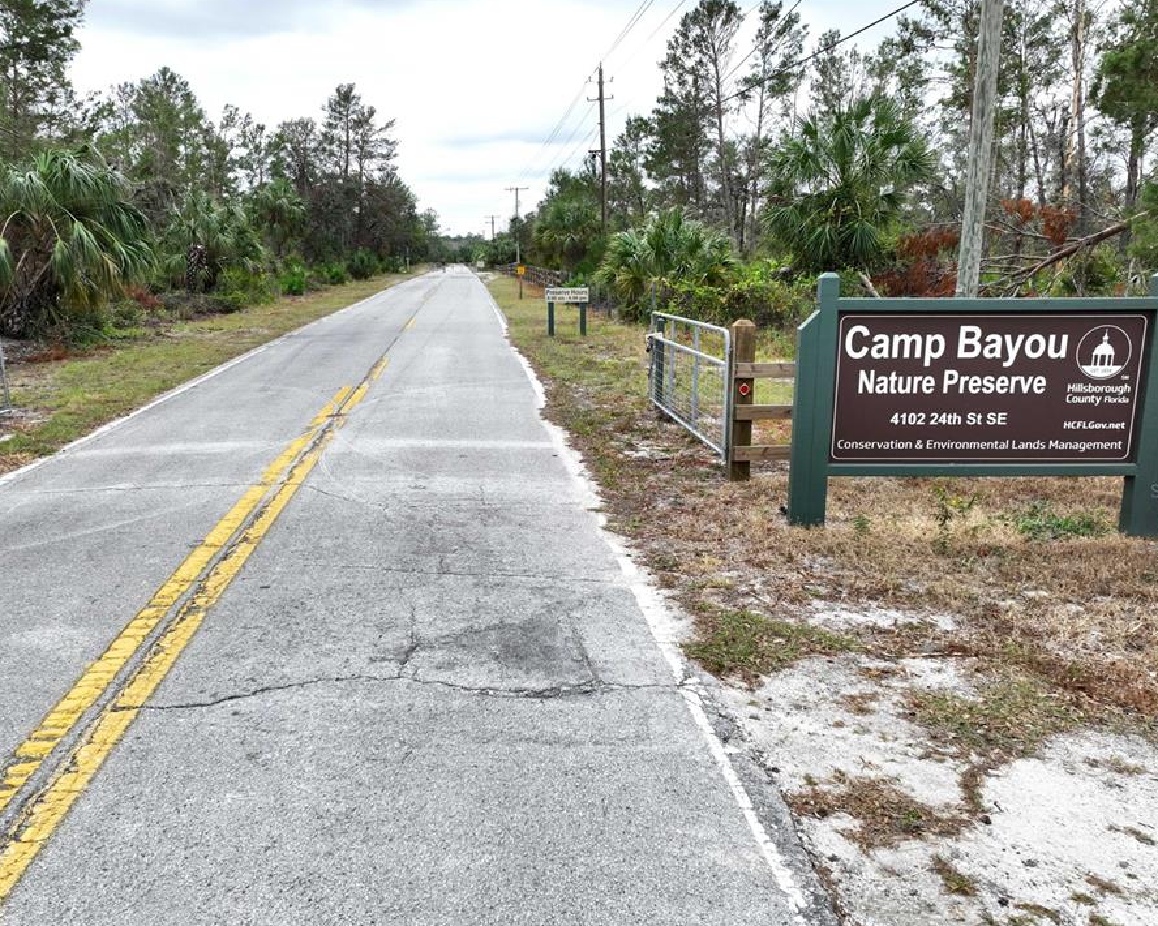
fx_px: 925
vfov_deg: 53.1
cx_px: 562
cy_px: 490
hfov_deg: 64.1
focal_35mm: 27
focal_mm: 12.29
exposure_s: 1/320
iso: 200
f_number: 3.5
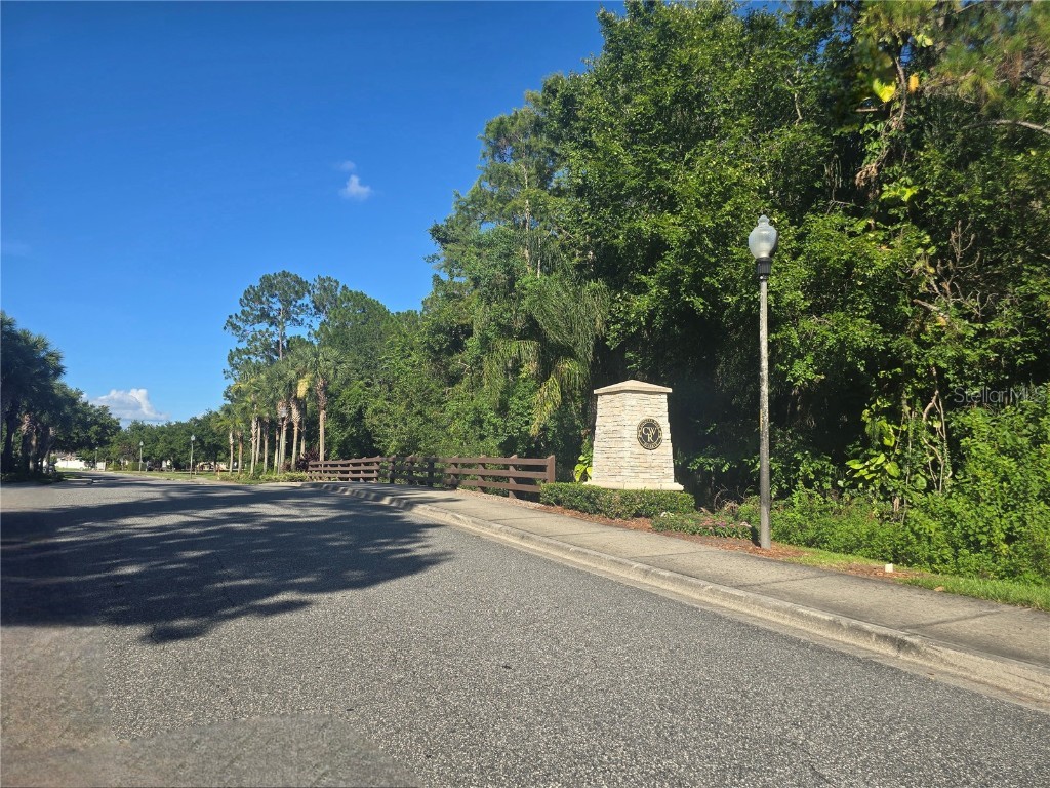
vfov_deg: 58.9
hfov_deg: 73.9
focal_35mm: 23
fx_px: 698
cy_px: 394
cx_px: 525
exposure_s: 1/625
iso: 12
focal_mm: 6.3
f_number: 1.7
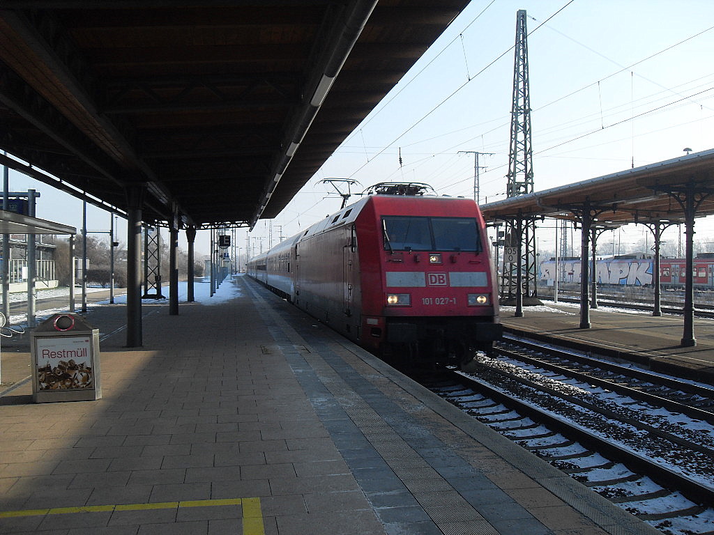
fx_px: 701
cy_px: 268
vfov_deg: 41.8
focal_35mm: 34
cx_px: 357
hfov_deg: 54.0
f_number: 7
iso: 80
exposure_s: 1/180
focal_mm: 6.3
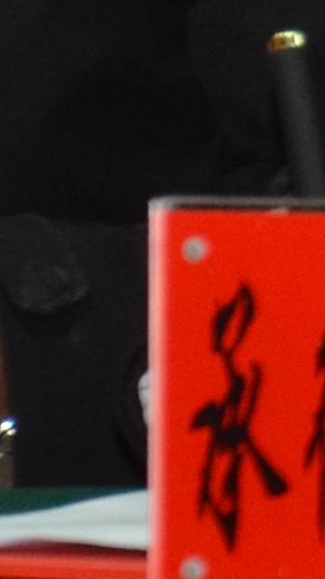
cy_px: -606
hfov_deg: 1.4
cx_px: 2260
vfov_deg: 2.6
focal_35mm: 828
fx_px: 12699
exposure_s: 1/60
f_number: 5.3
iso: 800
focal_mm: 66
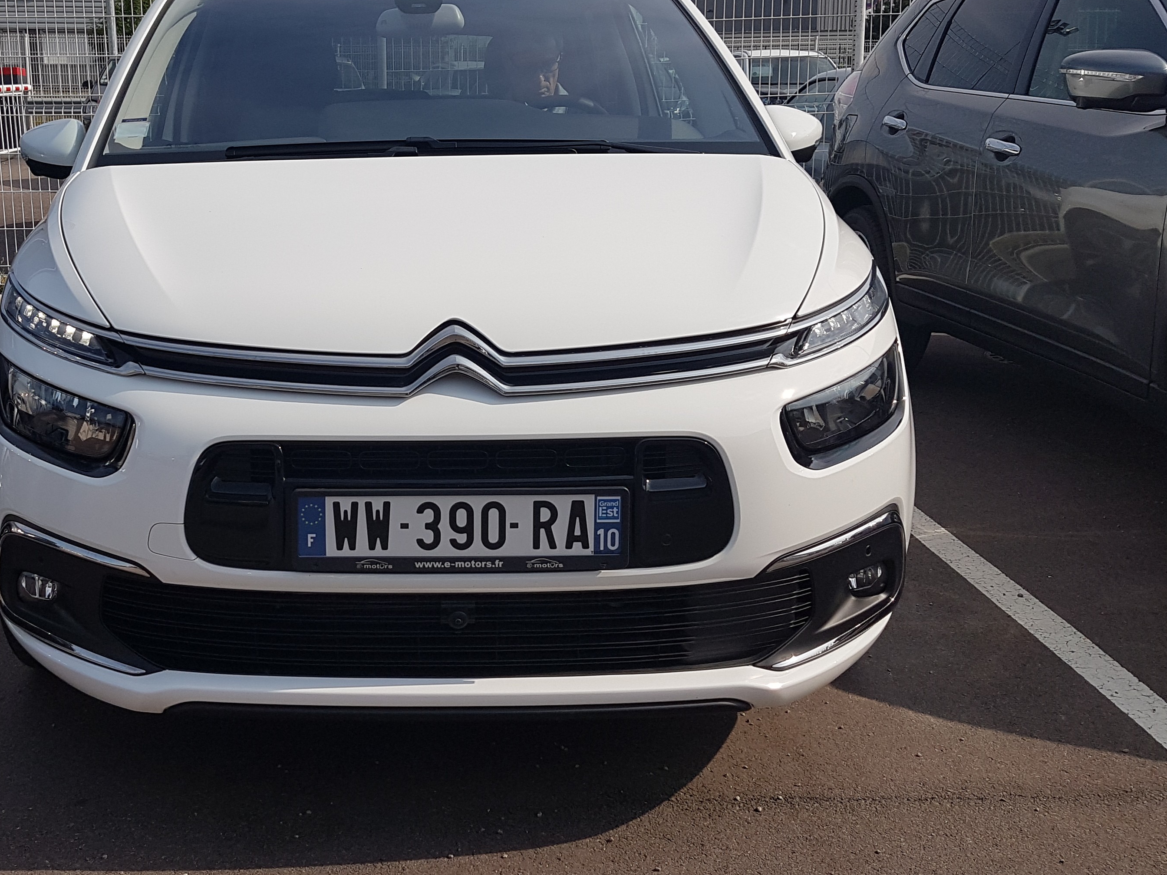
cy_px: 352
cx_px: 366
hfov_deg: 46.9
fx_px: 1315
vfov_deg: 36.7
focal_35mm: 39
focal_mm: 4.2
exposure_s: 1/3432
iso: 40
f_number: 1.7
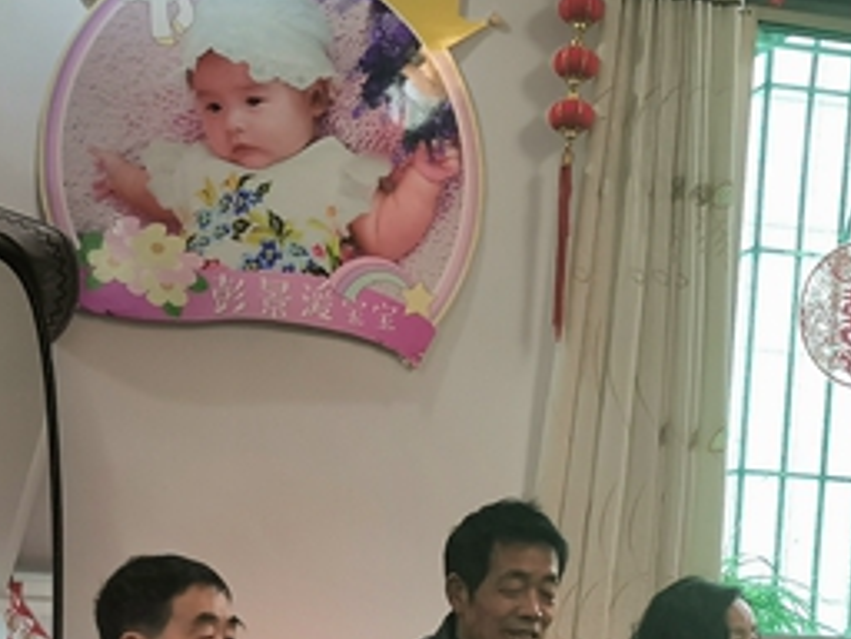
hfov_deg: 24.4
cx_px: 346
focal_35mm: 80
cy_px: 736
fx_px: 1967
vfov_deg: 17.7
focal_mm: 5.58
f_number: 1.8
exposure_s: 1/50
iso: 200
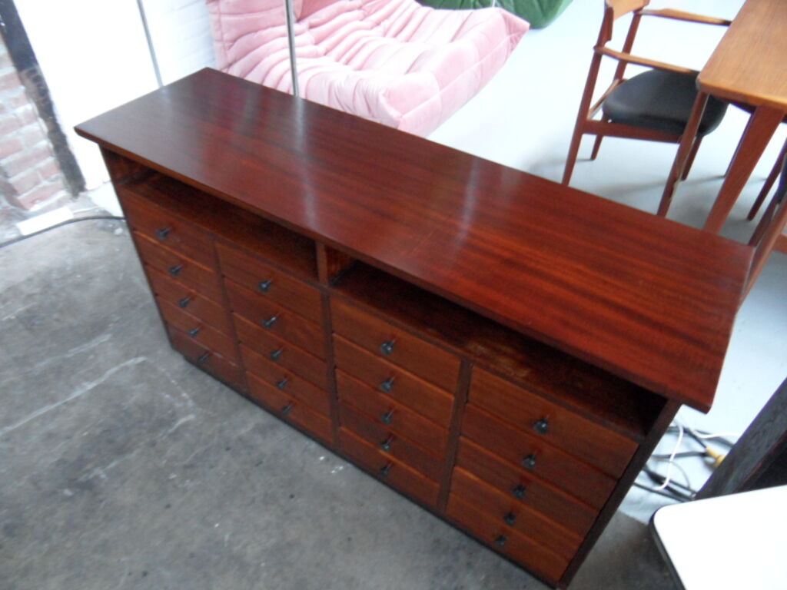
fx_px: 546
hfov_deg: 71.6
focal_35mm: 24
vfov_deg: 56.8
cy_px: 295
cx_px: 394
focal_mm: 3.9
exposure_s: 1/15
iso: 320
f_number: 3.2
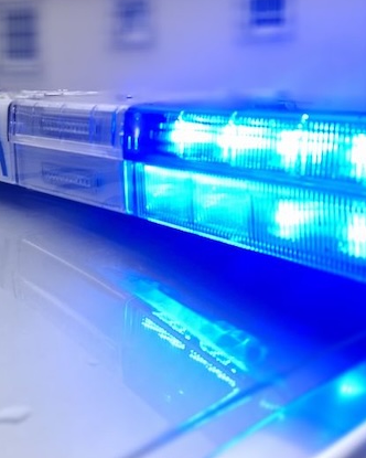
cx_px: 185
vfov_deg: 39.2
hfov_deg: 32.7
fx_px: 623
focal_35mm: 46
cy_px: 113
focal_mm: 5.54
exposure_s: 1/443
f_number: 1.8
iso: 50
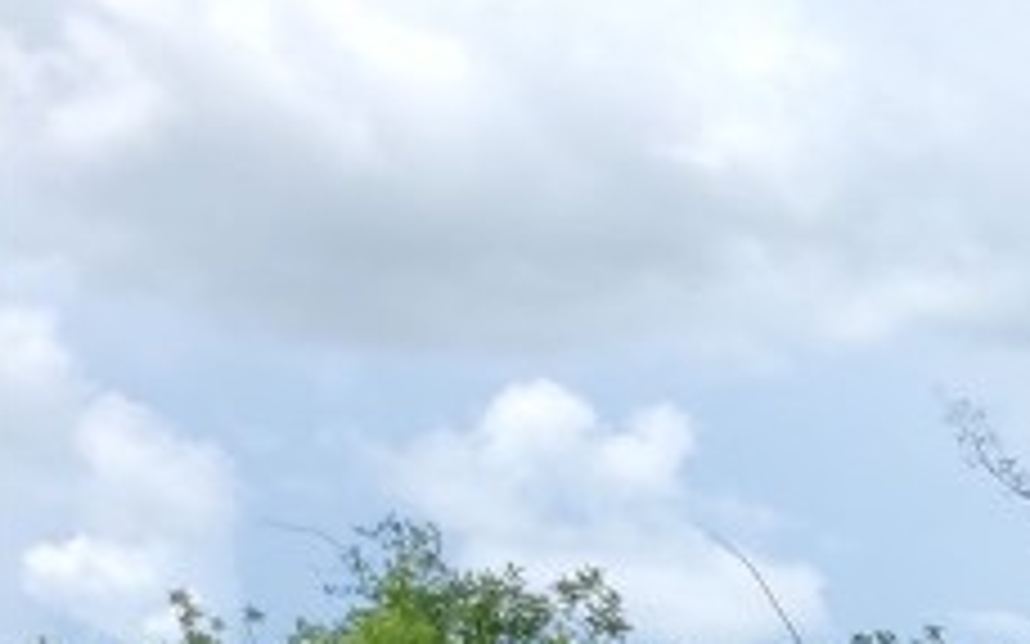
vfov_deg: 10.0
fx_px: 3452
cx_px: 2285
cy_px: 1207
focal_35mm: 123
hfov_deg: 13.5
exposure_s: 1/1994
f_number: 1.8
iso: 40
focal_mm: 5.4
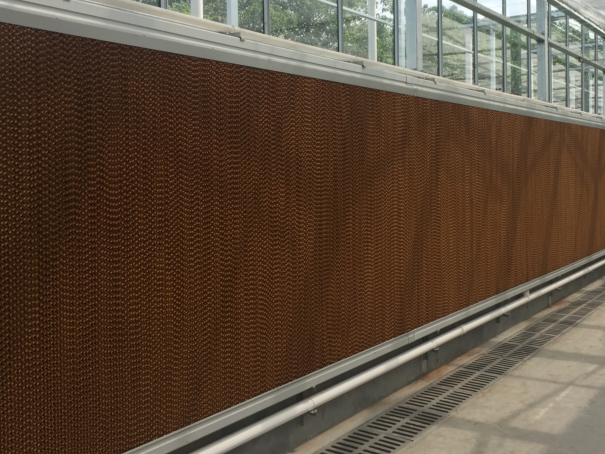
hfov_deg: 46.1
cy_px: 186
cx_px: 398
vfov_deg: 35.9
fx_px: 699
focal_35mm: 40
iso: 32
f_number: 2.2
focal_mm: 4.15
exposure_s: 1/1099
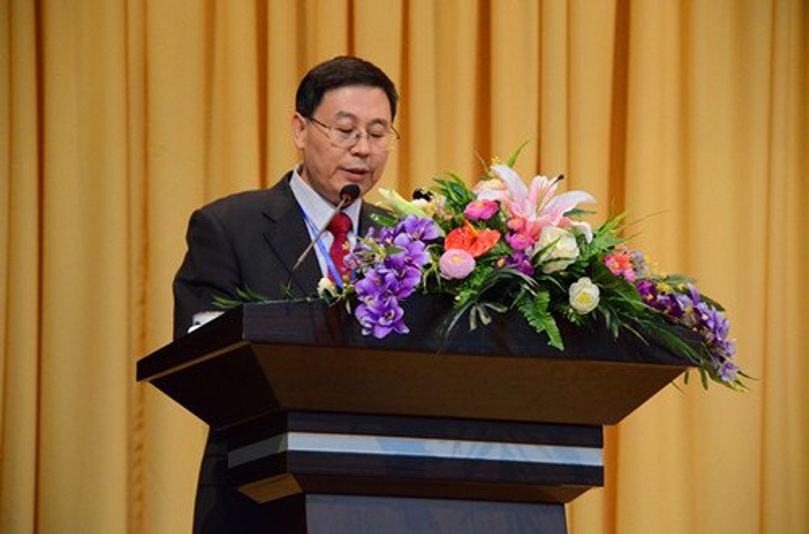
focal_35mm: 158
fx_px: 3528
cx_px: 404
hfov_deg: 13.1
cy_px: 267
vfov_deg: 8.7
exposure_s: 1/100
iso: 3200
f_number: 5.6
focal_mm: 105
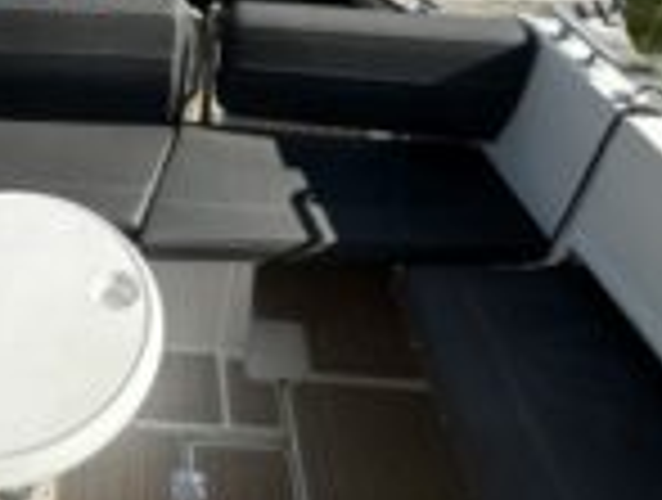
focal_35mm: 38
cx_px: 86
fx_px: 728
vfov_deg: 35.5
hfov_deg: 45.1
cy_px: 45
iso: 40
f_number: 2.2
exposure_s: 1/1289
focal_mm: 2.22
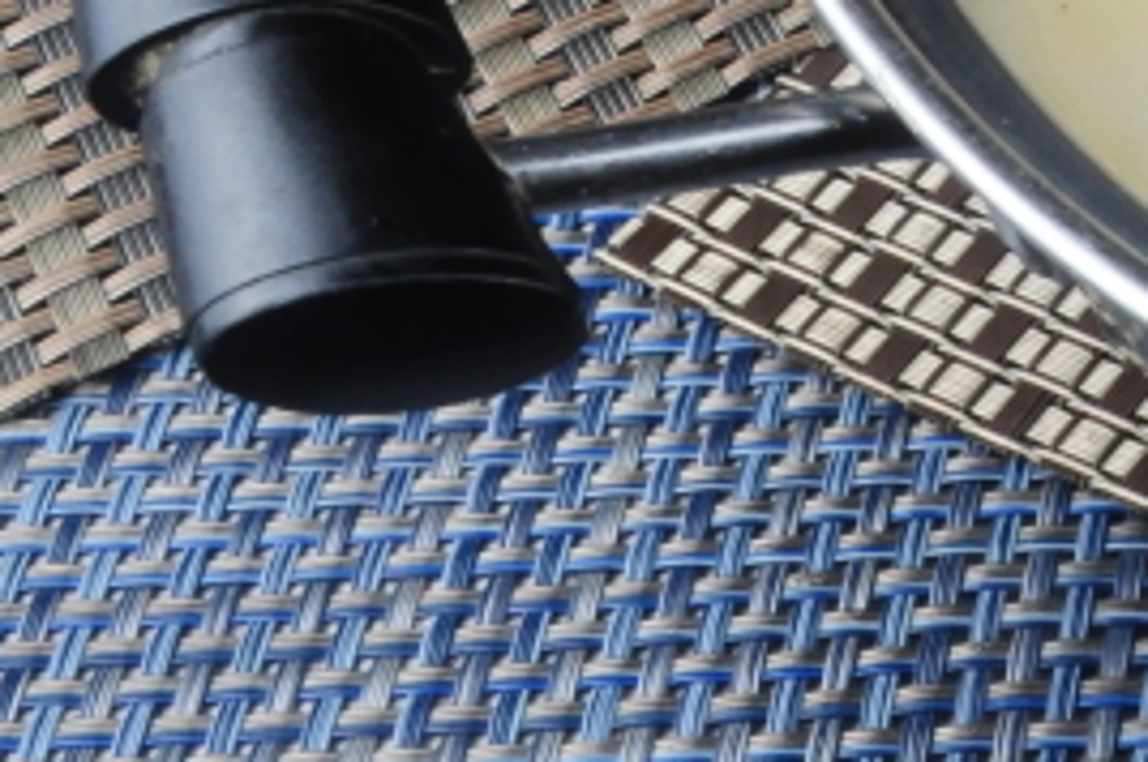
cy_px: -407
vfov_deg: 10.5
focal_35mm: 126
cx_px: 2146
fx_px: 4013
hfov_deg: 14.2
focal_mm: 22
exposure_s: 1/125
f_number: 20
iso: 800
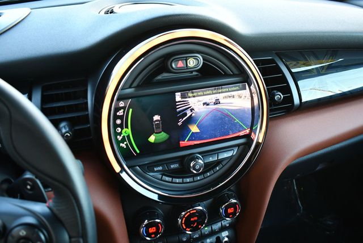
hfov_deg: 53.1
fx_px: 363
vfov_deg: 36.9
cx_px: 182
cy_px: 122
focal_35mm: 36
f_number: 3.5
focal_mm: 18
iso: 1000
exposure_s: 1/125
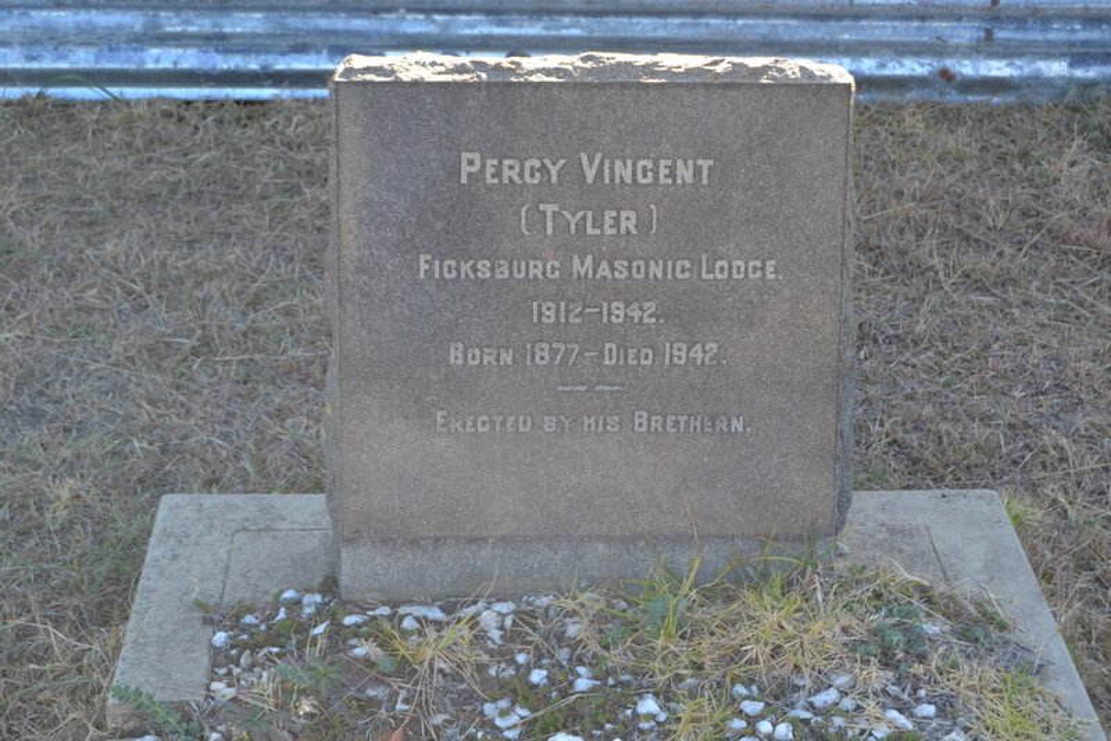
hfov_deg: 29.2
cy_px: 370
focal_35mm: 69
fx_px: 2130
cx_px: 556
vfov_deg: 19.7
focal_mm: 46
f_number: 8
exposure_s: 1/125
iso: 400
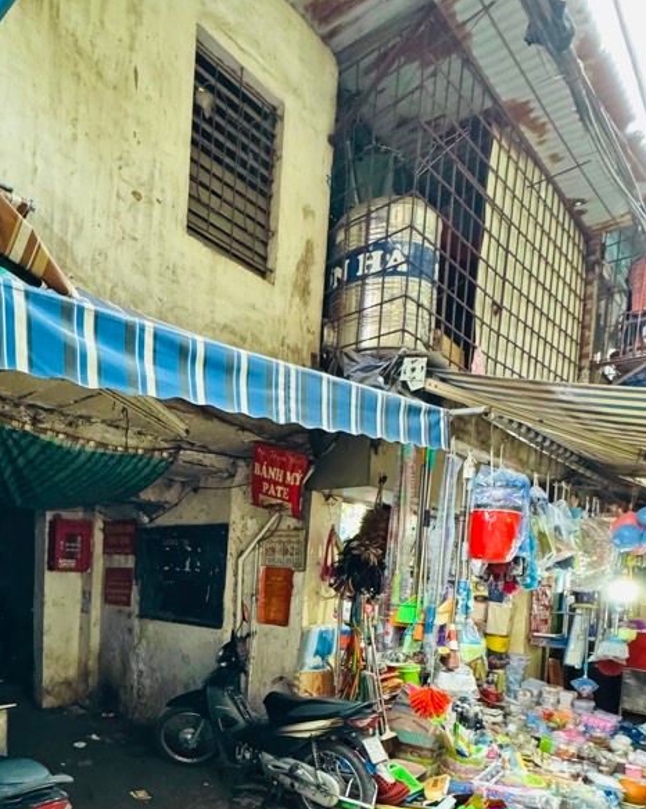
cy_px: 597
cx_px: 189
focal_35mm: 24
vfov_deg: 66.4
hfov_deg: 56.7
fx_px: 574
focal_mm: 2.22
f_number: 2.2
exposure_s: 1/60
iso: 800
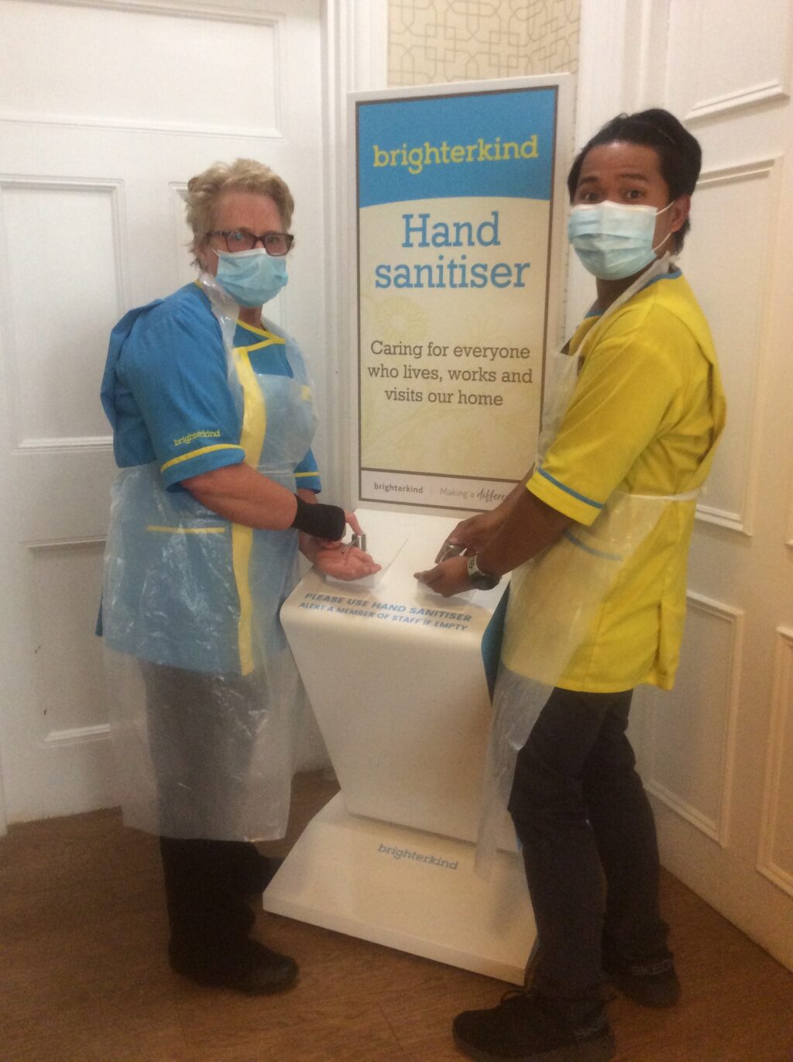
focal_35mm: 32
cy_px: 531
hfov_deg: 44.1
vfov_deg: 56.9
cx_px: 396
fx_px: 980
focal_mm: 3.3
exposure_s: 1/25
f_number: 2.4
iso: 160
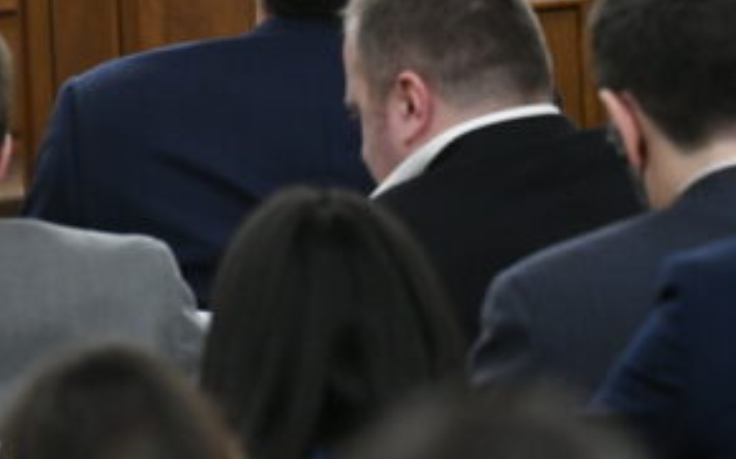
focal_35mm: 719
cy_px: -176
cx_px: 931
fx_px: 14416
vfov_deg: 1.8
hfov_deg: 2.9
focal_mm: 200
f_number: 4
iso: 4000
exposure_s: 1/400
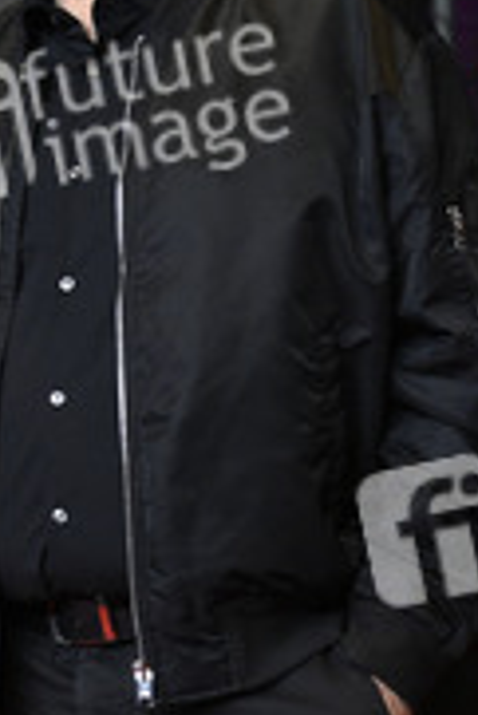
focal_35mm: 216
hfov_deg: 6.4
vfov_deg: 9.5
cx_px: 201
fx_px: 4293
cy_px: 316
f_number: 5.6
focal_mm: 98
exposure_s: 1/200
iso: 5000
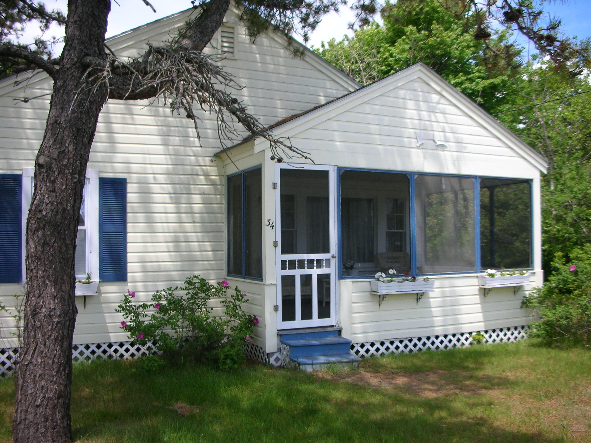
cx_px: 296
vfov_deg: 40.7
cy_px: 222
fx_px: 598
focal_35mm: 35
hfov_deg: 52.6
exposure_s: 1/54.6
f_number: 8.5
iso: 50
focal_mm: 5.8
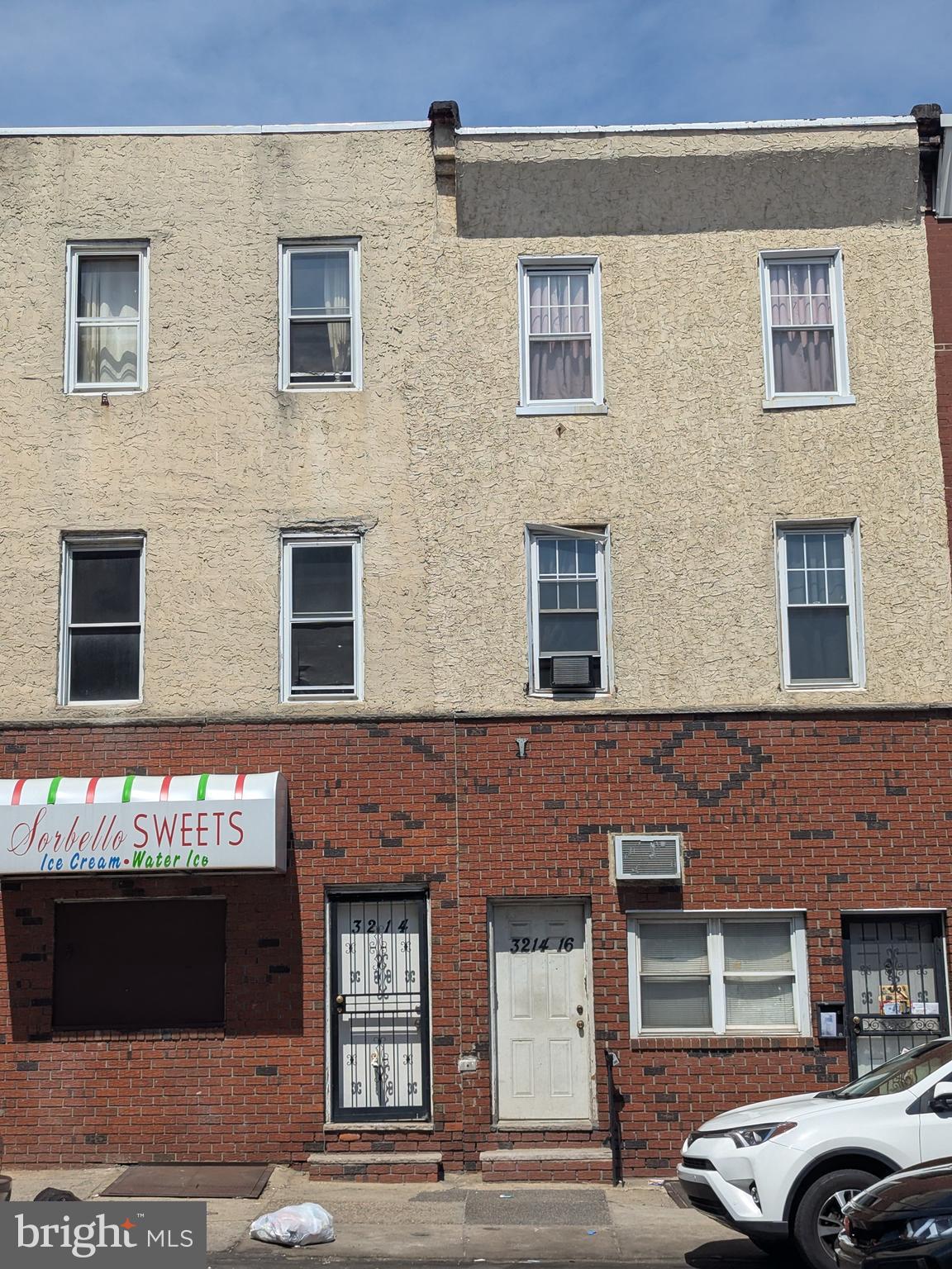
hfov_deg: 30.3
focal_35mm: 48
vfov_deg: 39.7
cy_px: 634
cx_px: 476
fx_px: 1760
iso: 41
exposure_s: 1/4000
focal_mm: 6.81
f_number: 1.85
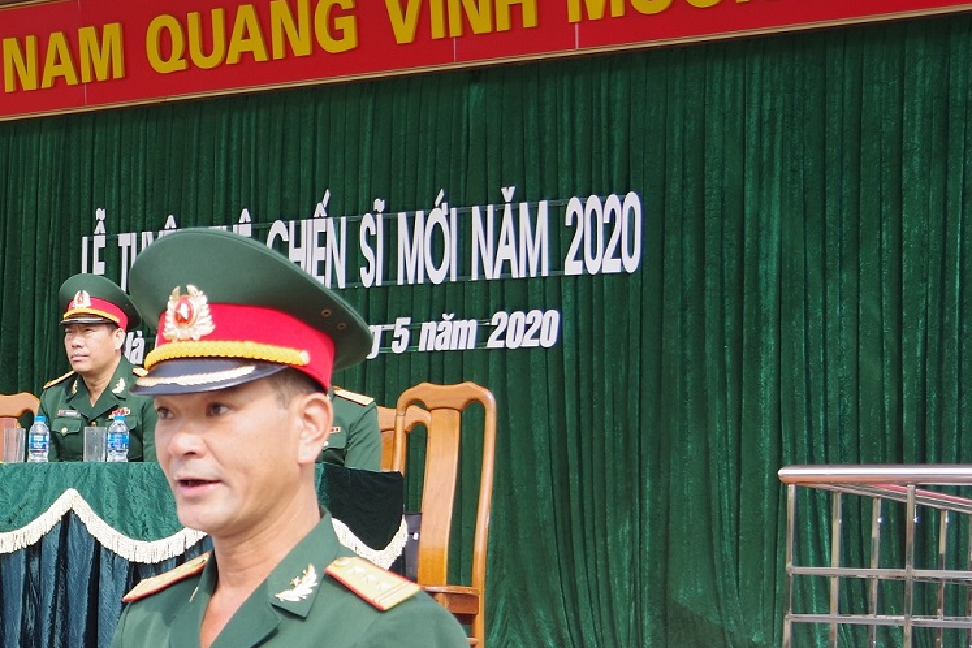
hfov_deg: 23.9
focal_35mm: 81
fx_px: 2187
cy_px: 532
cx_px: -4
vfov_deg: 16.7
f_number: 4.5
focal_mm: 24
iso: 200
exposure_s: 1/320
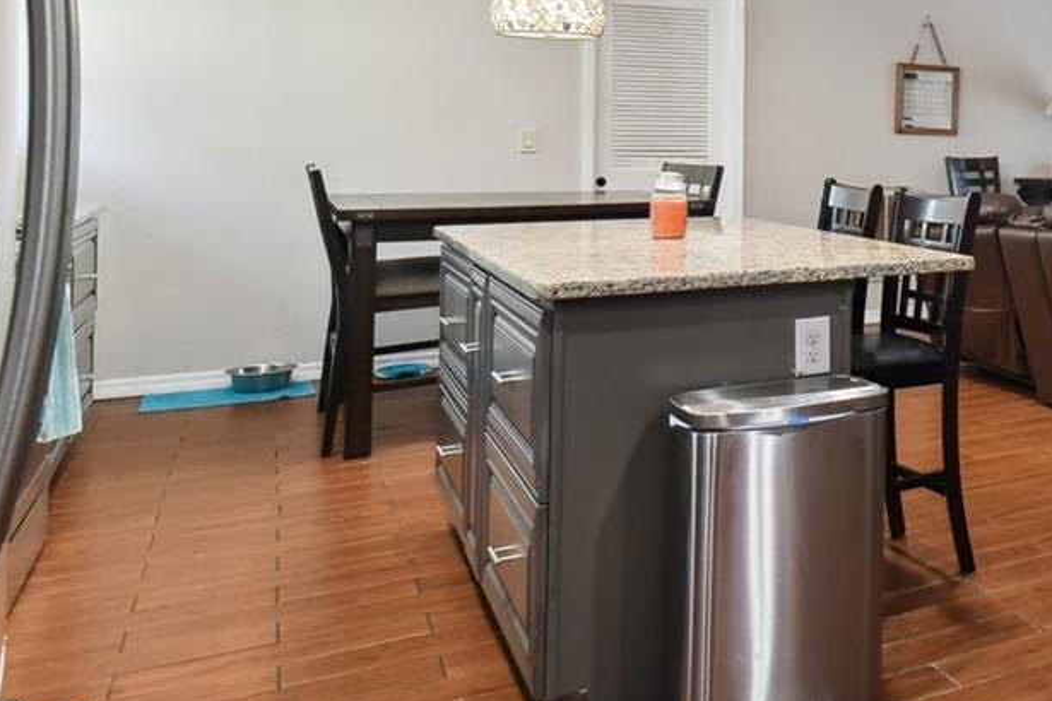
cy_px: 156
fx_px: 1140
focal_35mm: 39
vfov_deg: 33.4
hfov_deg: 40.0
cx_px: 1165
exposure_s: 1/3.33
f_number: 7.1
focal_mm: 10
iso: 100
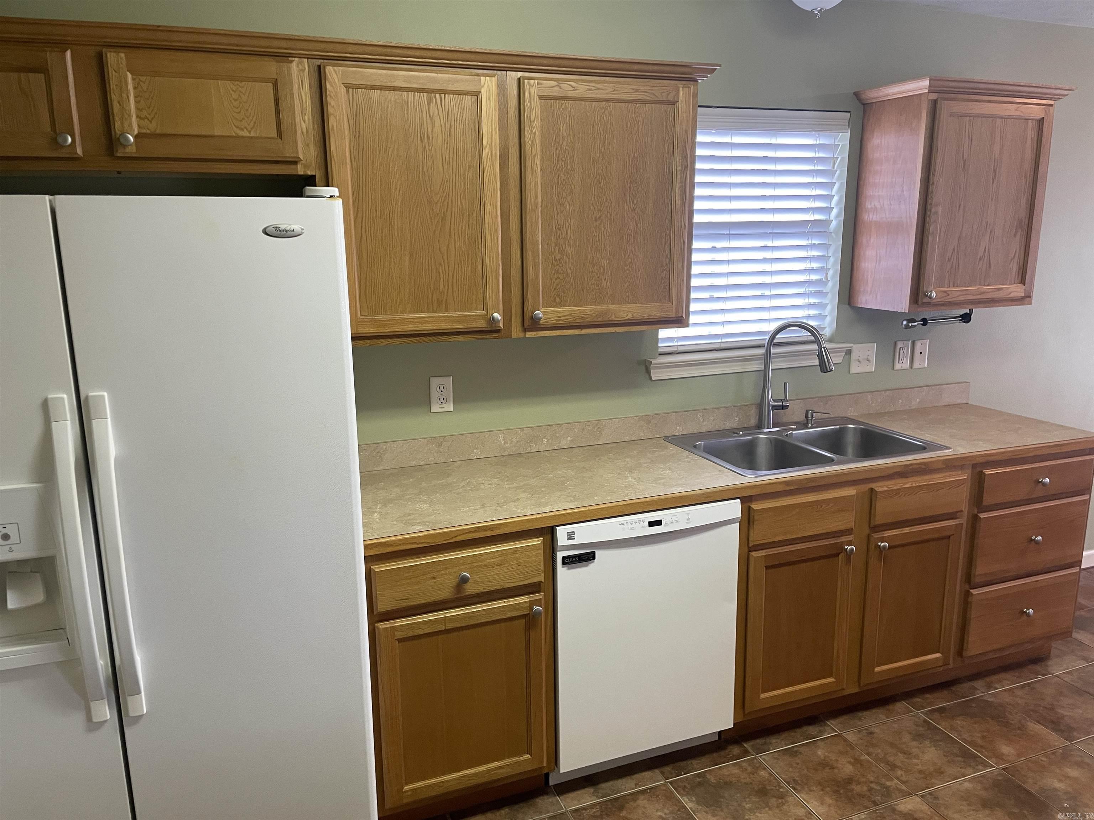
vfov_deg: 53.1
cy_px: 410
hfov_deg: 67.3
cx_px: 547
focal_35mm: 26
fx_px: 822
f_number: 1.6
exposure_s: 1/60
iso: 250
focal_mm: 4.2
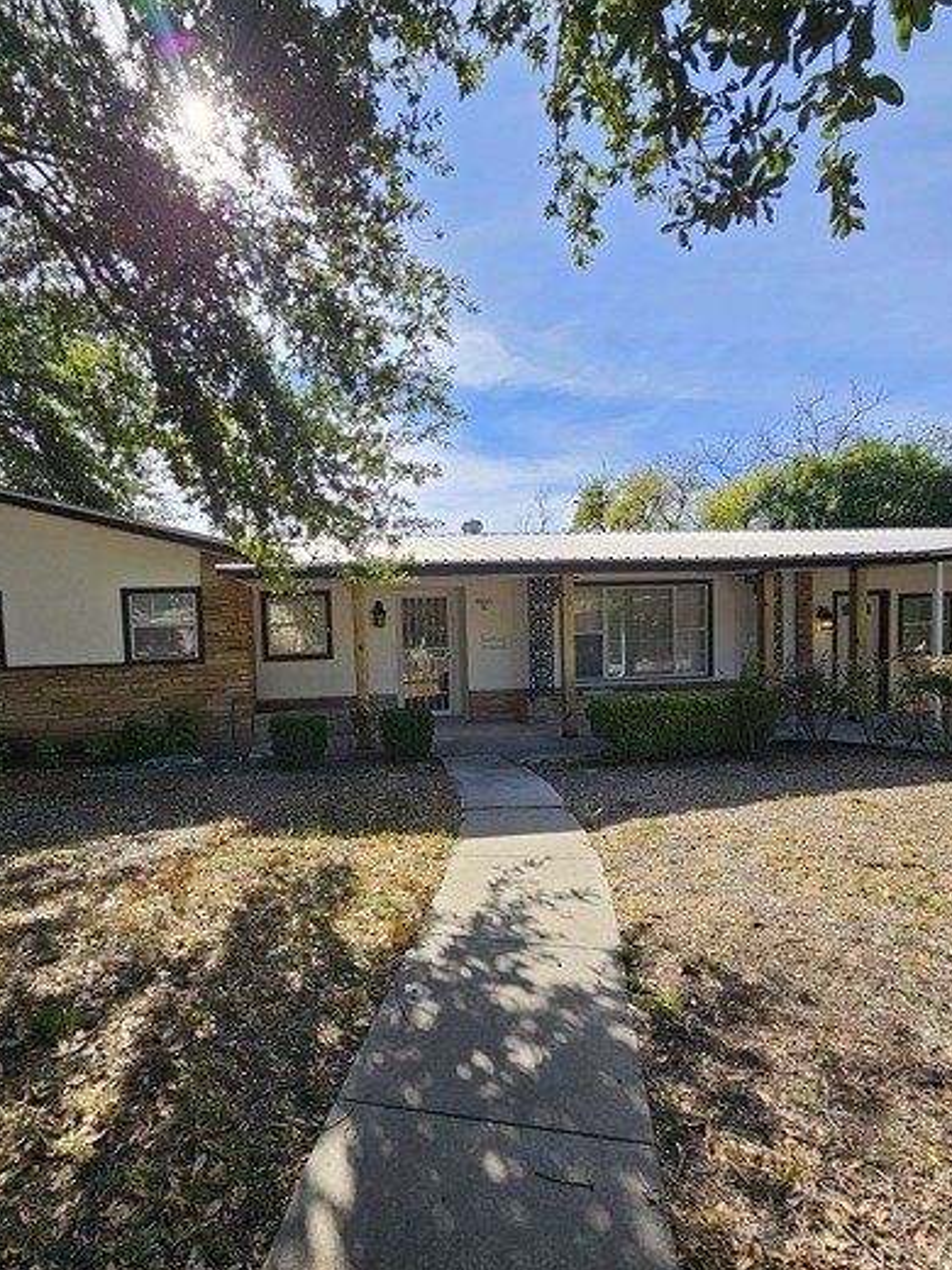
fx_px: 587
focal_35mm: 16
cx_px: 381
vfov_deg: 94.3
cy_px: 686
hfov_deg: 77.2
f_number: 2.2
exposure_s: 1/1276
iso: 50
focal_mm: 2.2
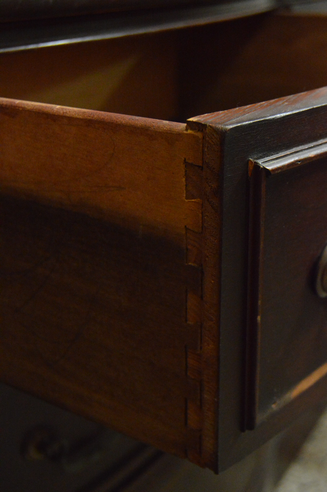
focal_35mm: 51
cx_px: 164
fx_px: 696
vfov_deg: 38.9
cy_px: 246
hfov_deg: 26.4
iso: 6400
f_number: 5.6
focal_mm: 34
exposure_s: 1/30
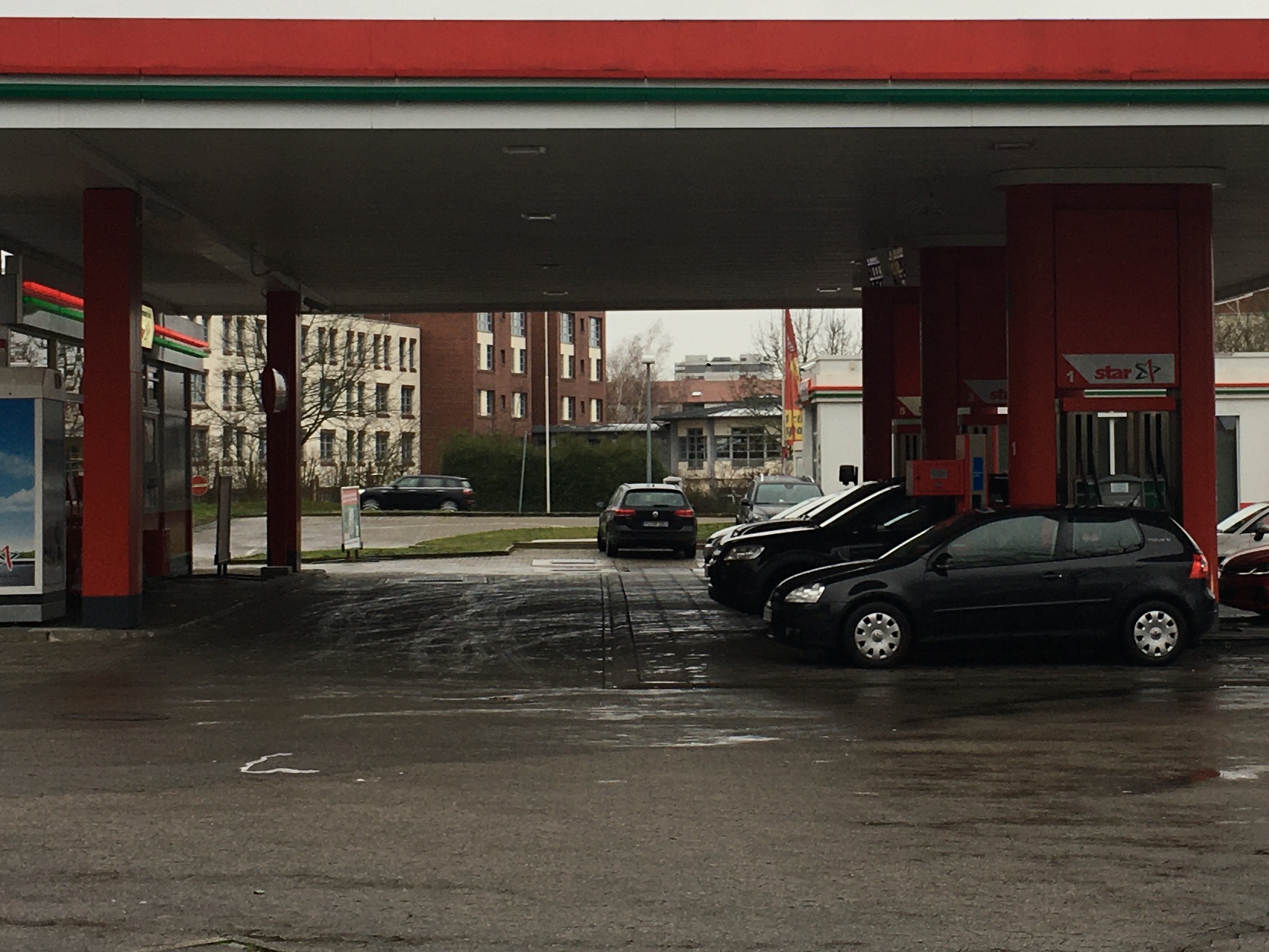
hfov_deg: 27.6
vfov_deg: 21.0
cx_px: 836
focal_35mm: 70
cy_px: 410
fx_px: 2567
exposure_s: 1/104
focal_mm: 4.15
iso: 25
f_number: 2.2
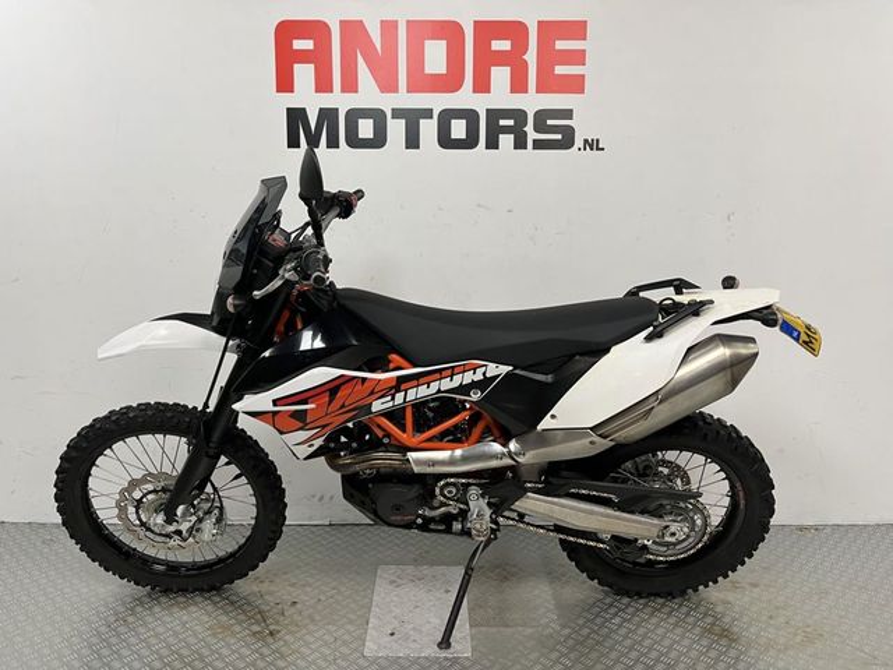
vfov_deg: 53.1
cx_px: 446
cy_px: 335
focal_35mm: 26
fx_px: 671
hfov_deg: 67.3
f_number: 1.6
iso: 80
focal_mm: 5.1
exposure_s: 1/50
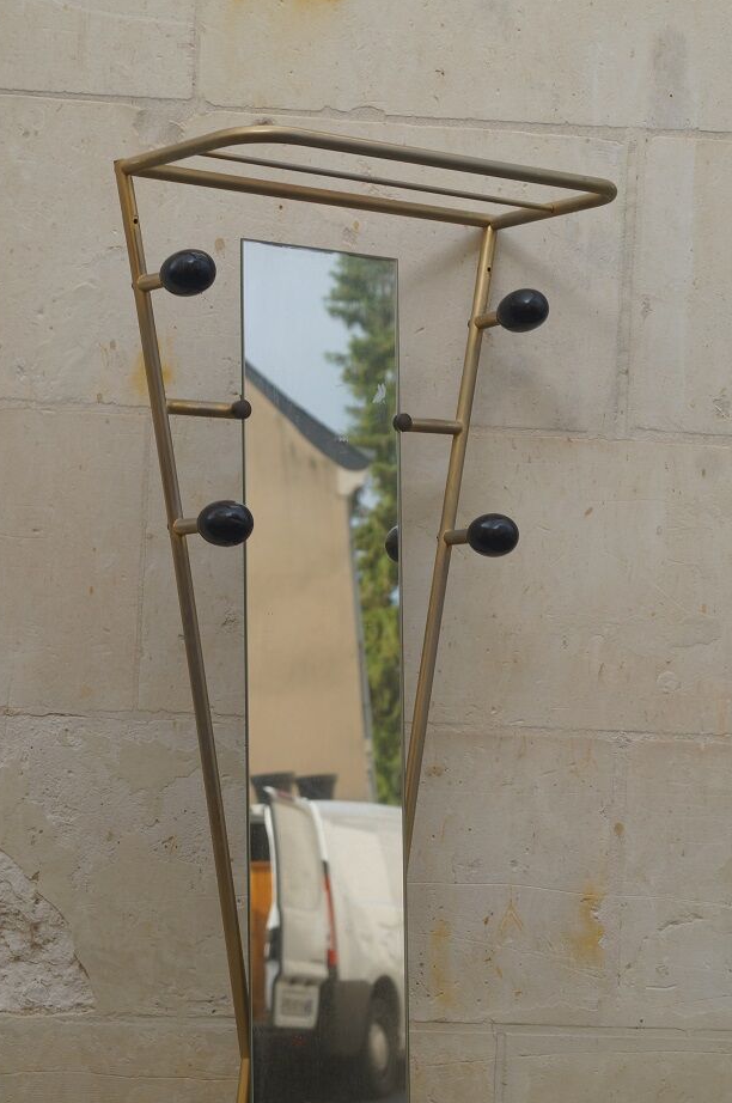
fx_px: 2447
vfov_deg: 25.4
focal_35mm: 80
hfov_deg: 17.0
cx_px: 376
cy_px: 581
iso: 100
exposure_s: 1/125
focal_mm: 50
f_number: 6.3
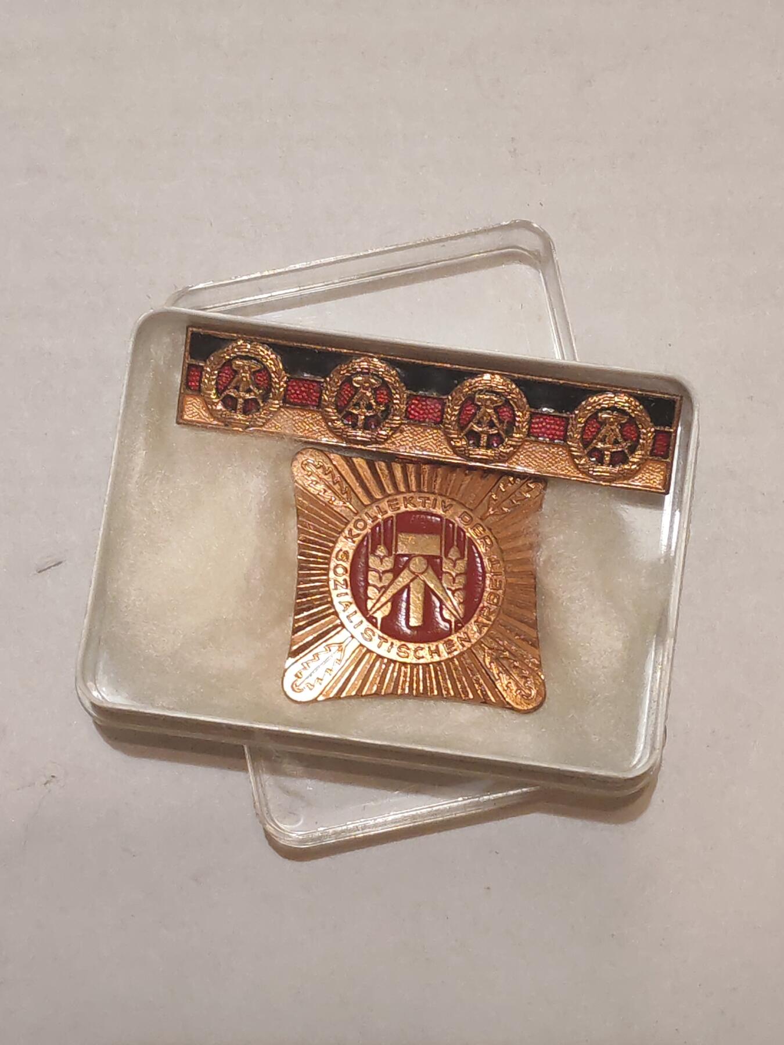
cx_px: 392
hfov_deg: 21.6
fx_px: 2053
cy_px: 522
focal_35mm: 68
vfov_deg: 28.6
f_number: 1.95
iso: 500
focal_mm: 5.52
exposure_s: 1/25
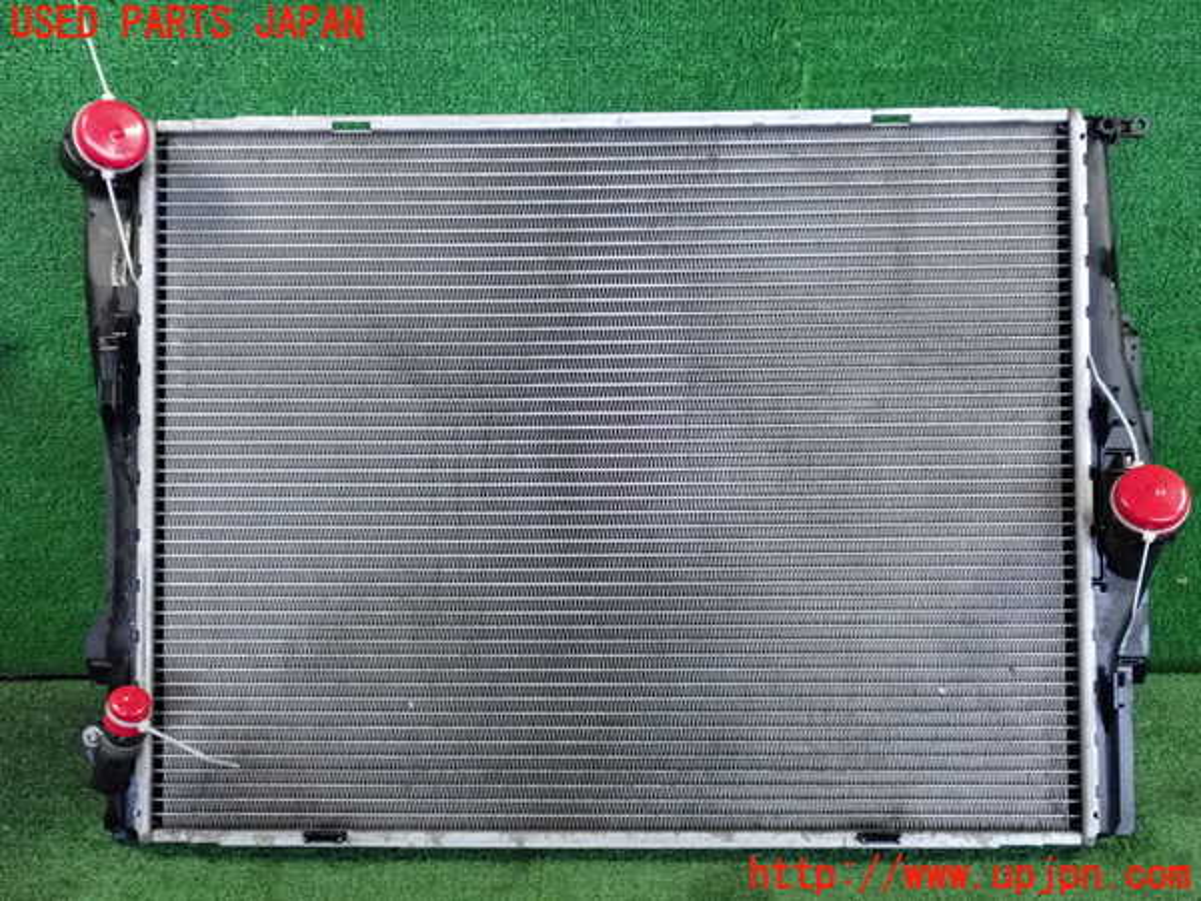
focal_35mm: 36
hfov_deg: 51.4
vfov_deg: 39.7
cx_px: 600
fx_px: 1249
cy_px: 450
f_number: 2.5
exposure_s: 1/125
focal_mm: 6.37
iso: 2000
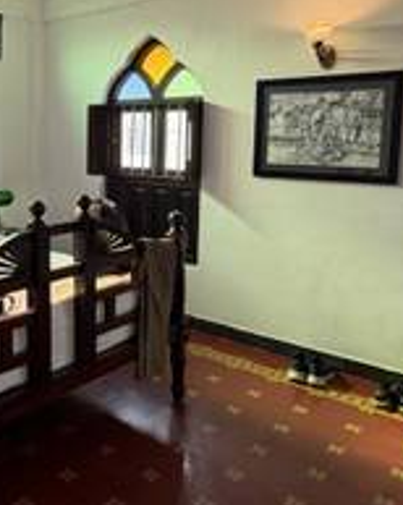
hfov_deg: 41.0
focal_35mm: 34
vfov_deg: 52.5
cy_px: 199
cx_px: 65
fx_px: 508
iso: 200
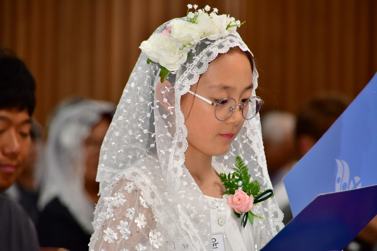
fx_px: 4241
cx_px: 188
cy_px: 126
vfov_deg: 3.4
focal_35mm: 405
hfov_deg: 5.1
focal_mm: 270
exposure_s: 1/125
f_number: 6.3
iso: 1400
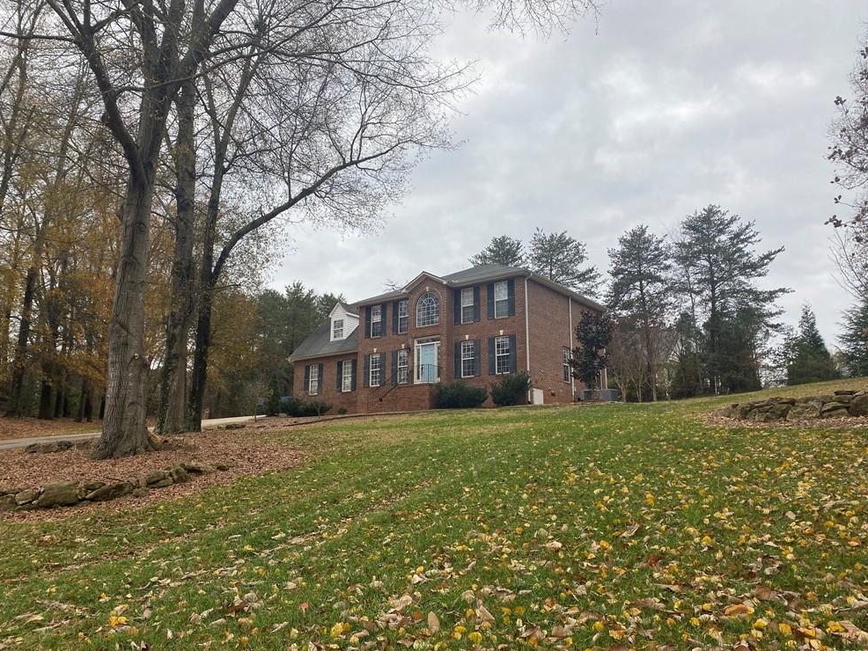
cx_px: 425
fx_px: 677
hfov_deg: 65.3
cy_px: 326
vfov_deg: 51.4
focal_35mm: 27
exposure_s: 1/447
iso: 32
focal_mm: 4.25
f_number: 1.8
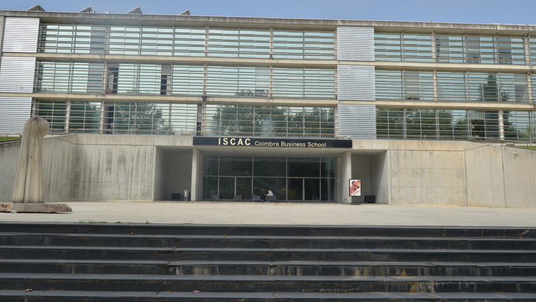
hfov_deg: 61.0
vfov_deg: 36.6
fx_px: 455
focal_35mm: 32
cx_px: 270
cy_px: 132
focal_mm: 20
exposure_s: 1/250
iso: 100
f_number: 10
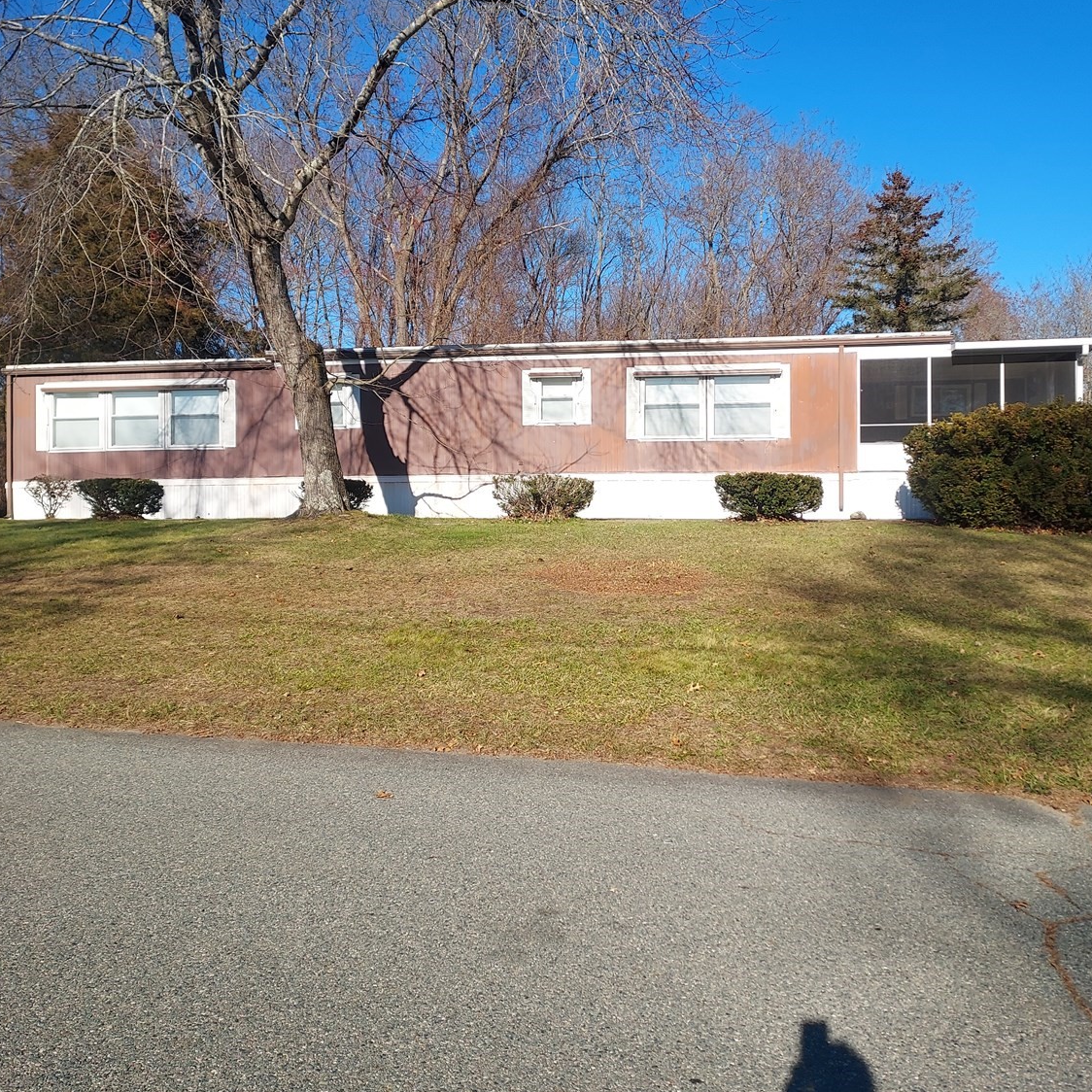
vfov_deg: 55.5
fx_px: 1035
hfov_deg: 55.6
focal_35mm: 29
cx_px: 555
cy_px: 495
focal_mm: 4.6
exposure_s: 1/881
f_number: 1.8
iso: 40
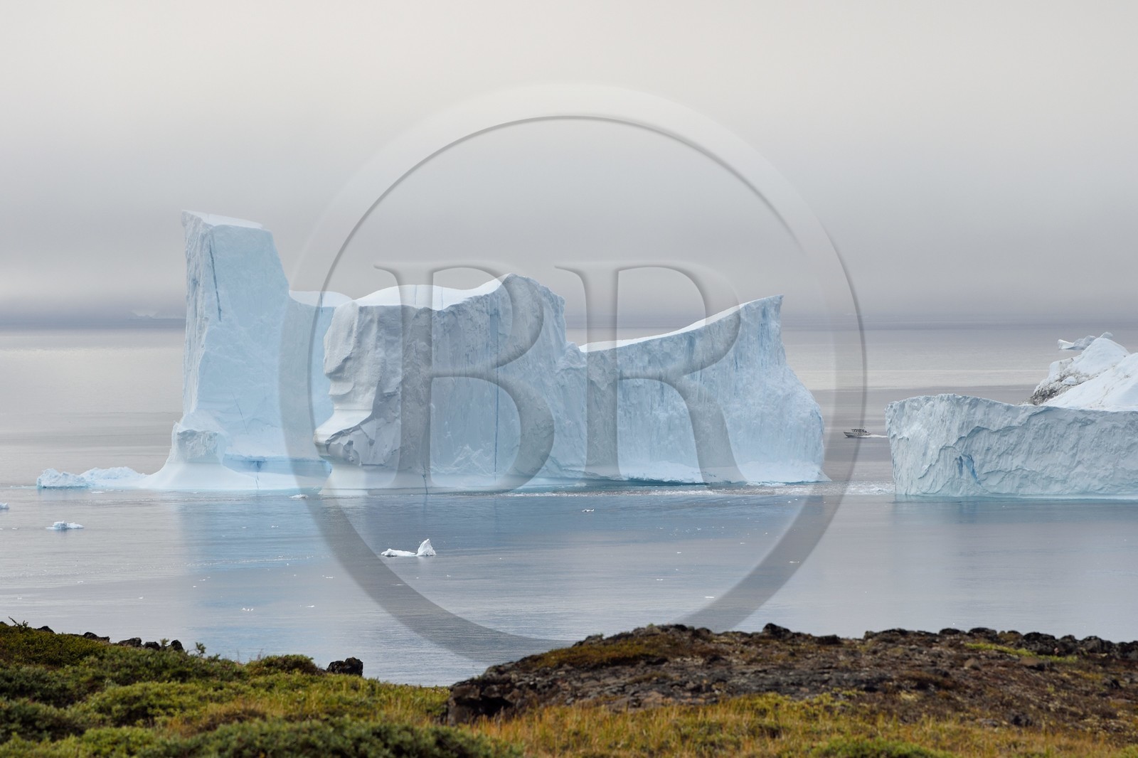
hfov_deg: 10.3
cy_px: 379
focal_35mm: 200
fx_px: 6321
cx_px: 569
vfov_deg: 6.9
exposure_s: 1/250
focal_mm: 200
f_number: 11
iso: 200
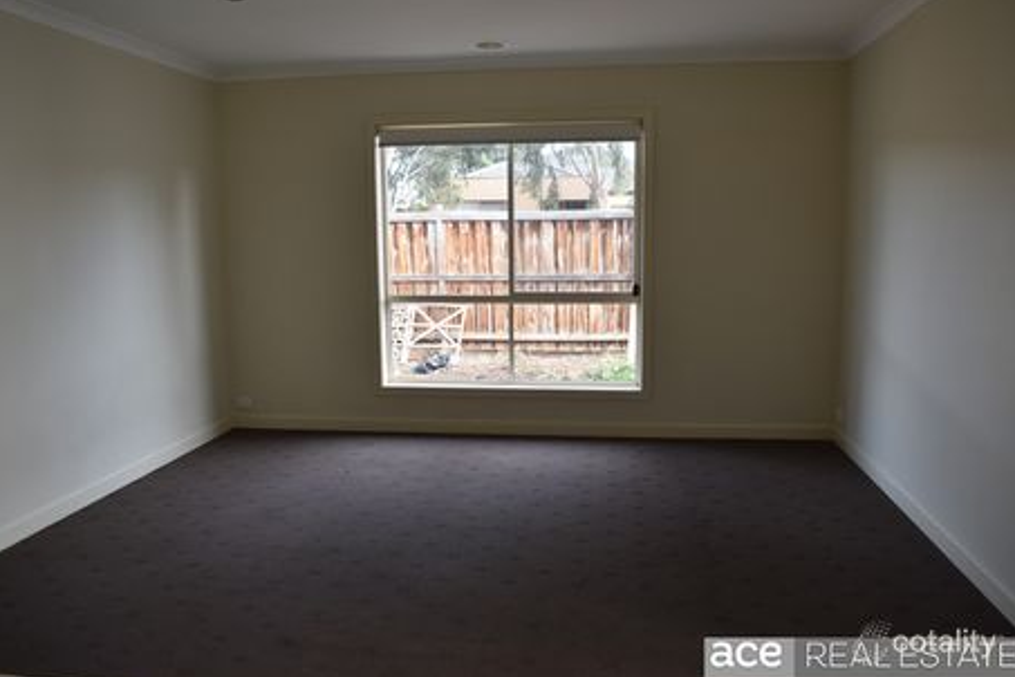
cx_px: 506
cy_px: 337
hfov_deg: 65.5
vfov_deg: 46.4
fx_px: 789
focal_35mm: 28
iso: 400
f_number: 5.6
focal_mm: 18
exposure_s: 1/125
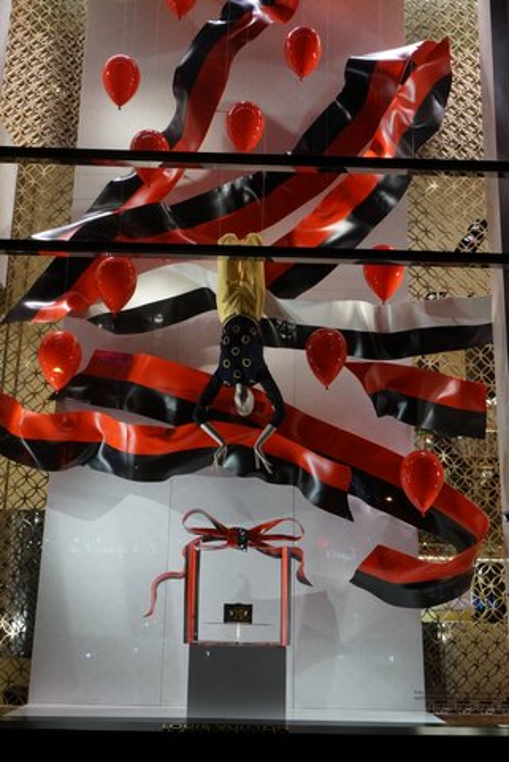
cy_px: 381
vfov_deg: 50.7
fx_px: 804
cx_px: 254
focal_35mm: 38
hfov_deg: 35.1
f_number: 4
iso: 1250
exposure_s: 1/160
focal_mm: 38
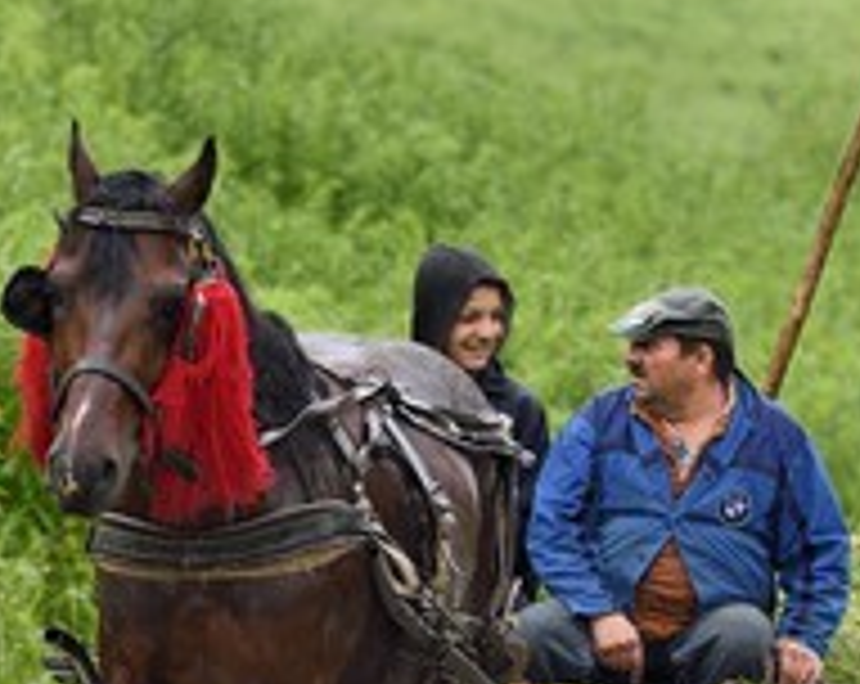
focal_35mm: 351
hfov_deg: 5.5
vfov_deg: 4.4
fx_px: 8916
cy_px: 576
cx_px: 353
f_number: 5
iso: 1600
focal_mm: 170
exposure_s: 1/250
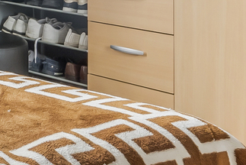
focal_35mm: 104
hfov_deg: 15.6
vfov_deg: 12.5
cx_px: -243
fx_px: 711
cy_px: -82
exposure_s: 1/4
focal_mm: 14
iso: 250
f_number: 8
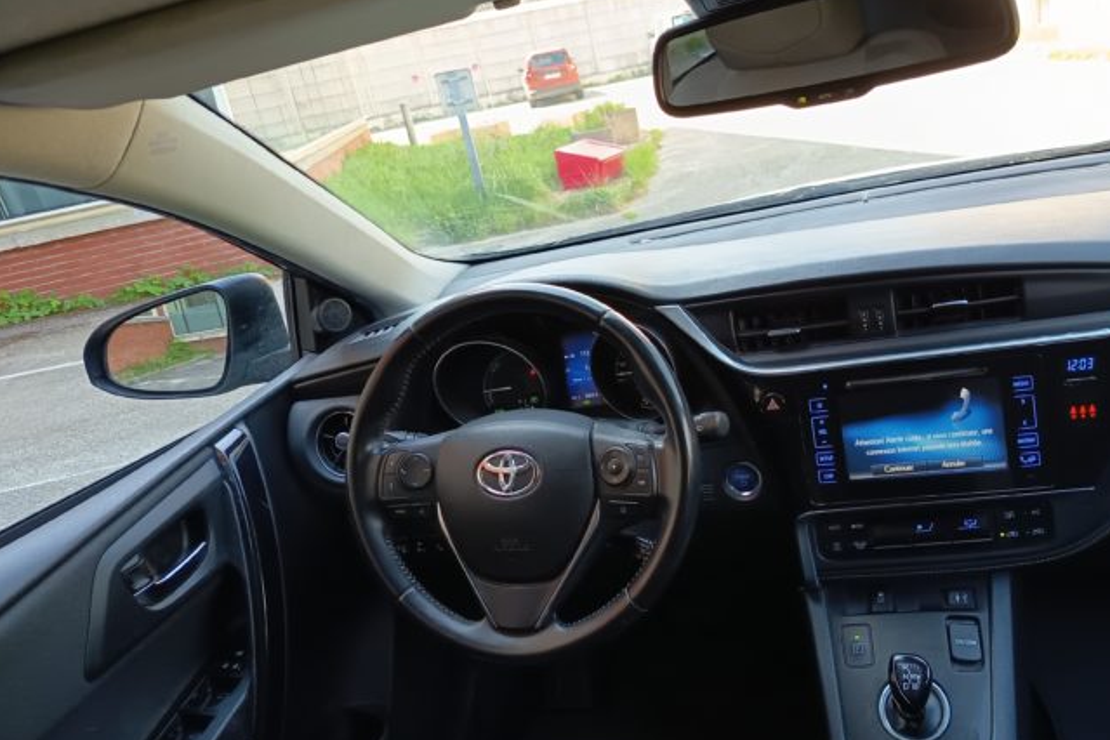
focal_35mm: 30
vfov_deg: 43.6
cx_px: 662
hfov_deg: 61.4
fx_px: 925
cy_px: 400
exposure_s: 1/100
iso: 239
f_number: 1.7
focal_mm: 5.27
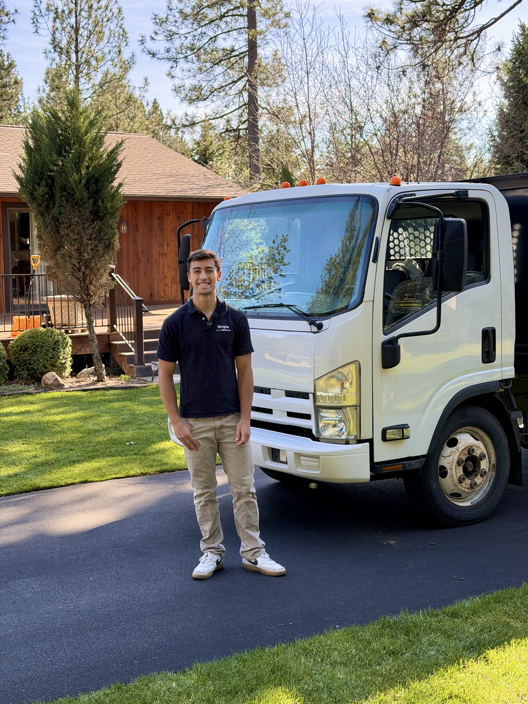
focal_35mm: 48
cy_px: 352
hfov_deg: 30.3
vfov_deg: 39.7
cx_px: 264
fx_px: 976
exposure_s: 1/681
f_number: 1.78
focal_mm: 6.76
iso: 100
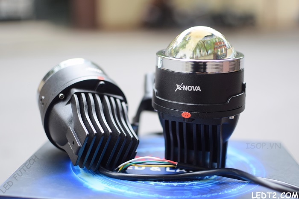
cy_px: 100
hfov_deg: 37.9
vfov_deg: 25.7
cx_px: 150
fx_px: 436
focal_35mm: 52
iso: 200
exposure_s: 1/125
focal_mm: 35
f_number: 1.8
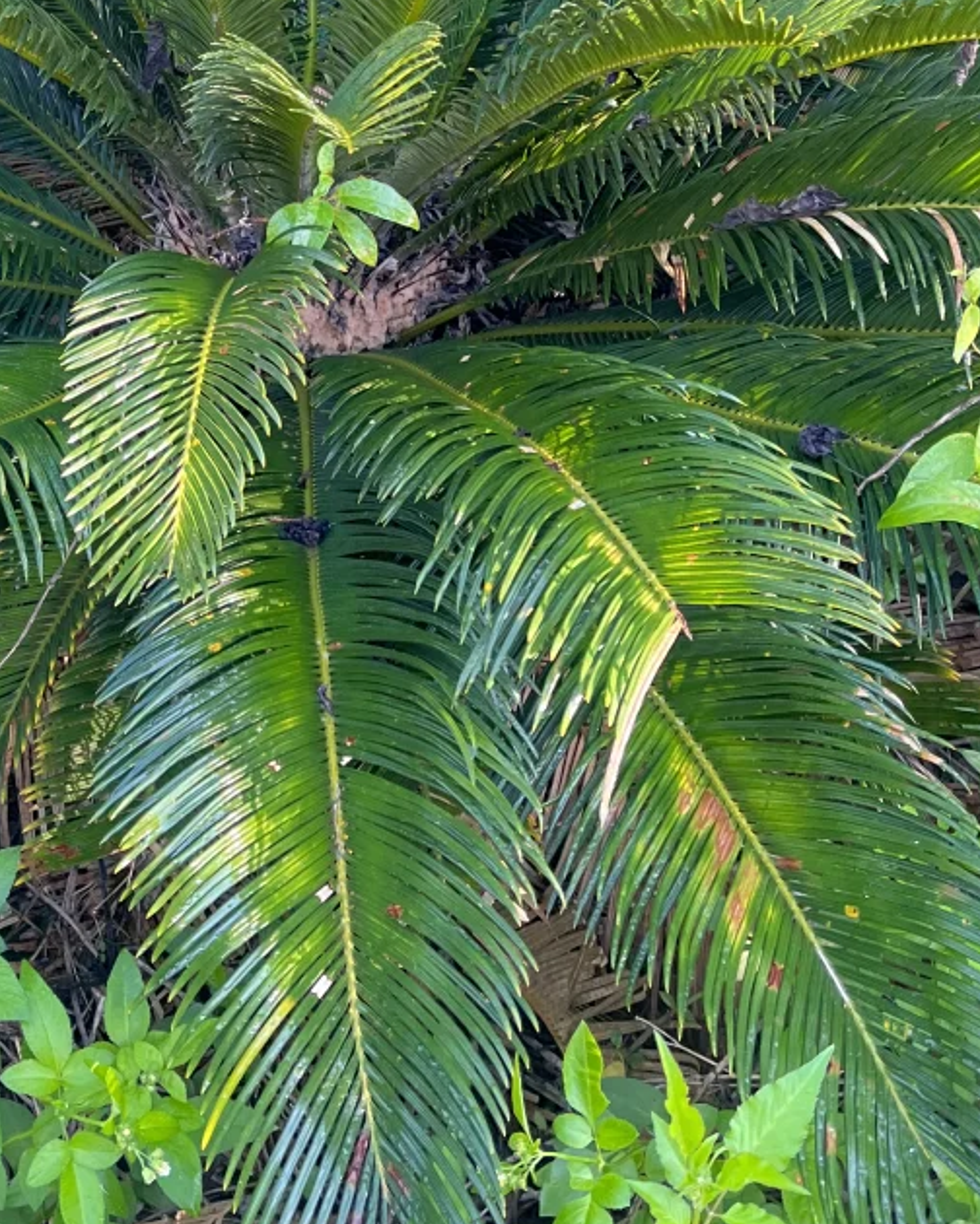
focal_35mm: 58
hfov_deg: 25.5
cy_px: 6
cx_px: 115
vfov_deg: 30.3
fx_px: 2103
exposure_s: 1/121
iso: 125
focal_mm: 5.1
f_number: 1.6
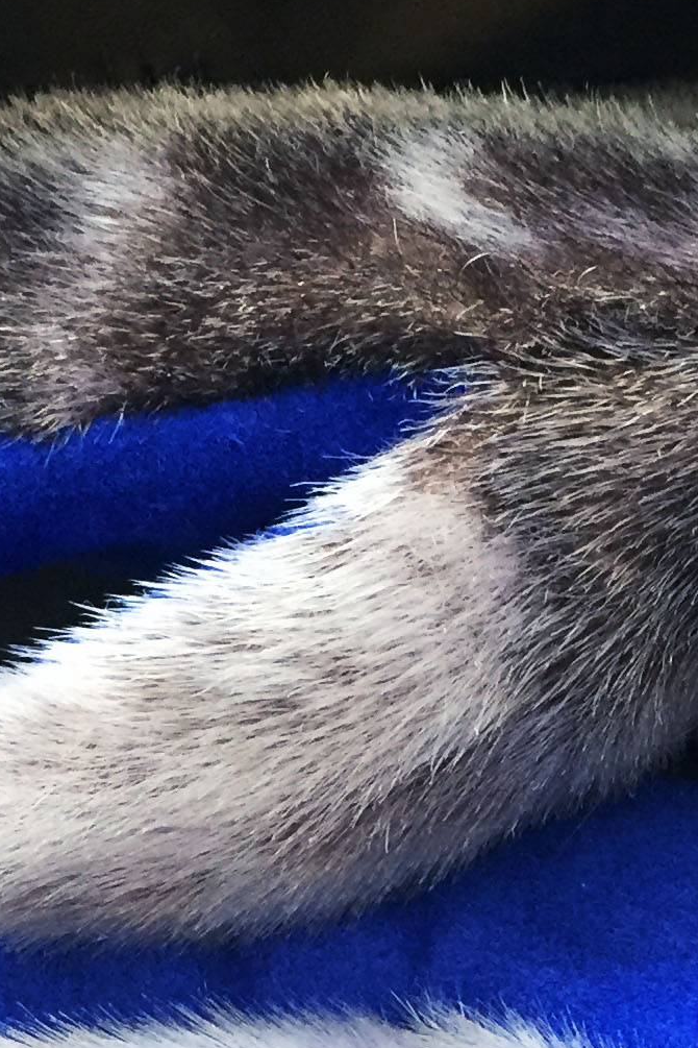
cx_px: 590
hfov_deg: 13.9
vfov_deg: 20.5
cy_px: 895
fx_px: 2850
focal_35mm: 98
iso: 200
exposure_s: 1/30
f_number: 2.2
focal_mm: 4.15
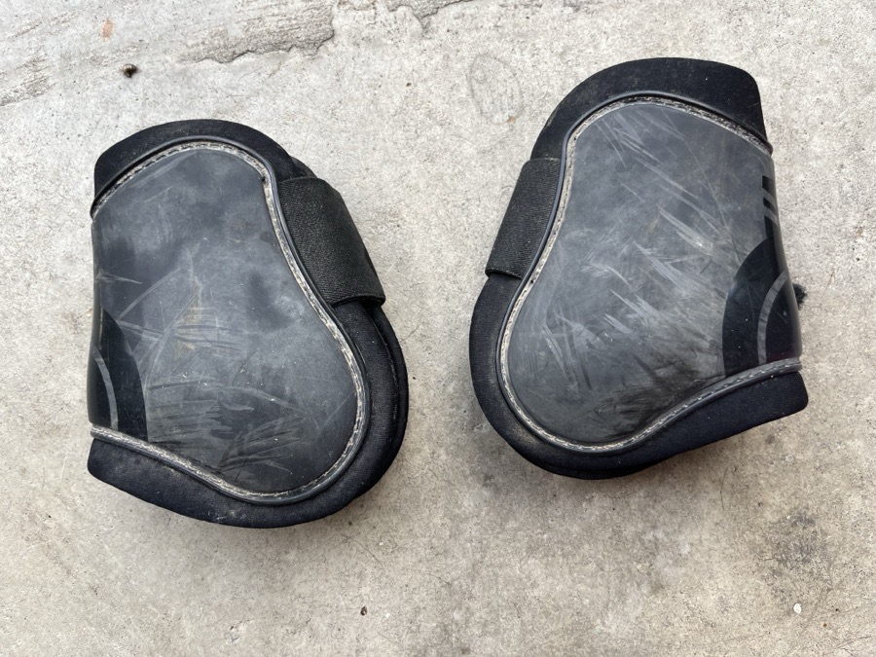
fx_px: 658
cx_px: 438
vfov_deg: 53.1
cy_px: 328
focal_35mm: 26
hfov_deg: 67.3
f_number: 1.6
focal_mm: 5.1
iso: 50
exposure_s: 1/631
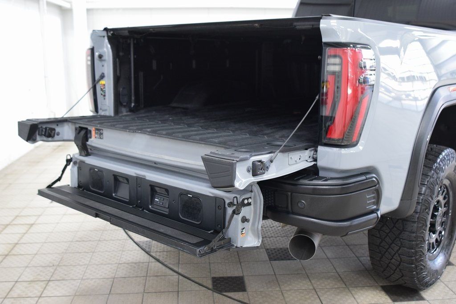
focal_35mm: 36
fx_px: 456
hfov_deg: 53.1
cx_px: 228
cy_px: 152
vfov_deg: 36.9
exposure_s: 1/60
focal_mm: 24
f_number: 3.2
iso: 1600
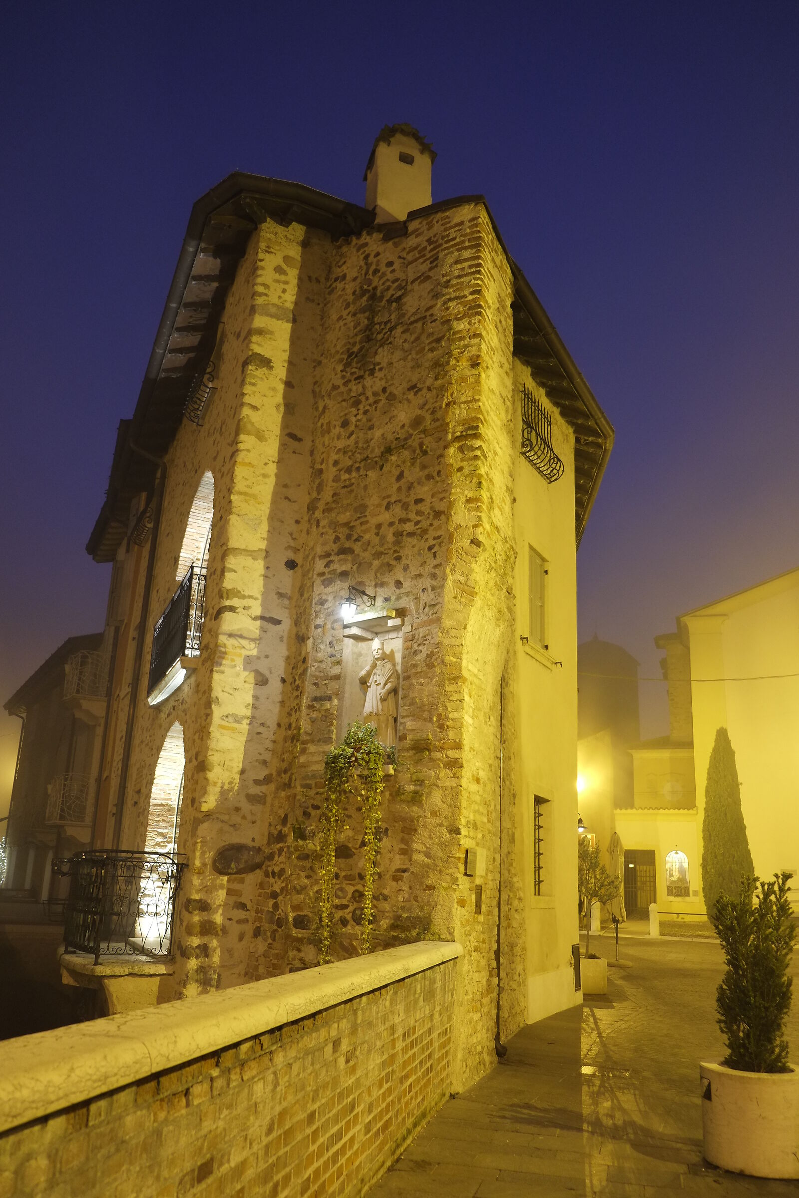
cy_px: 599
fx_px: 899
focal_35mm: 27
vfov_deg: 67.4
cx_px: 400
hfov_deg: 47.9
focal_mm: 18
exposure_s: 1/4
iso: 1000
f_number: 2.8
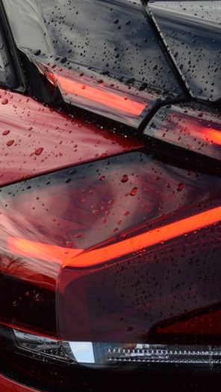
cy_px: 243
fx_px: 2229
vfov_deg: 10.1
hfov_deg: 5.7
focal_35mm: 214
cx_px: 245
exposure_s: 1/250
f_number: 8
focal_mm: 70
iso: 320
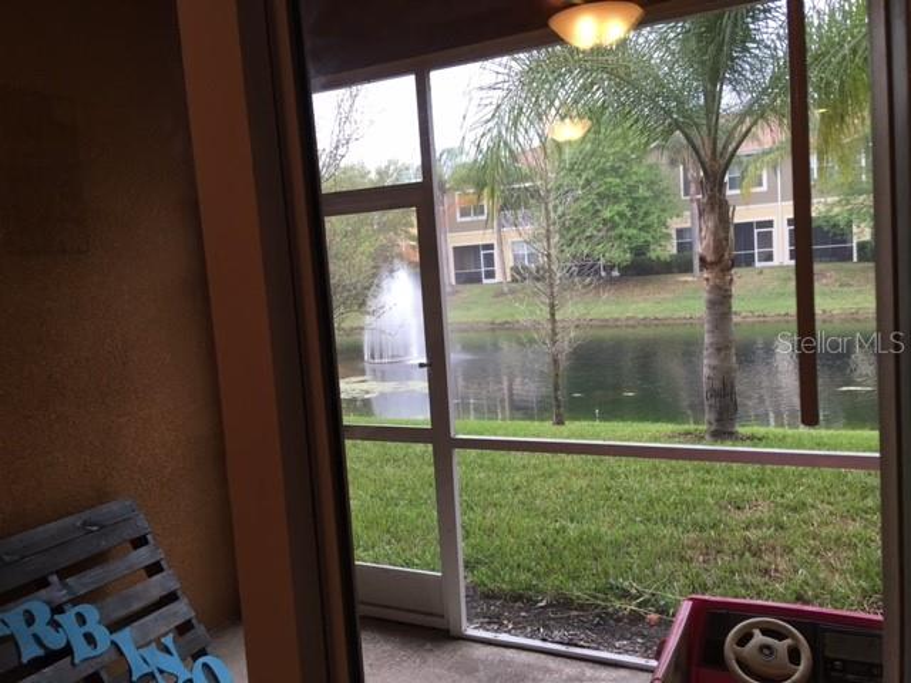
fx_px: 763
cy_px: 342
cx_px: 456
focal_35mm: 29
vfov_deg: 48.2
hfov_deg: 61.7
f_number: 2.2
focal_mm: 4.15
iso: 40
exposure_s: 1/30
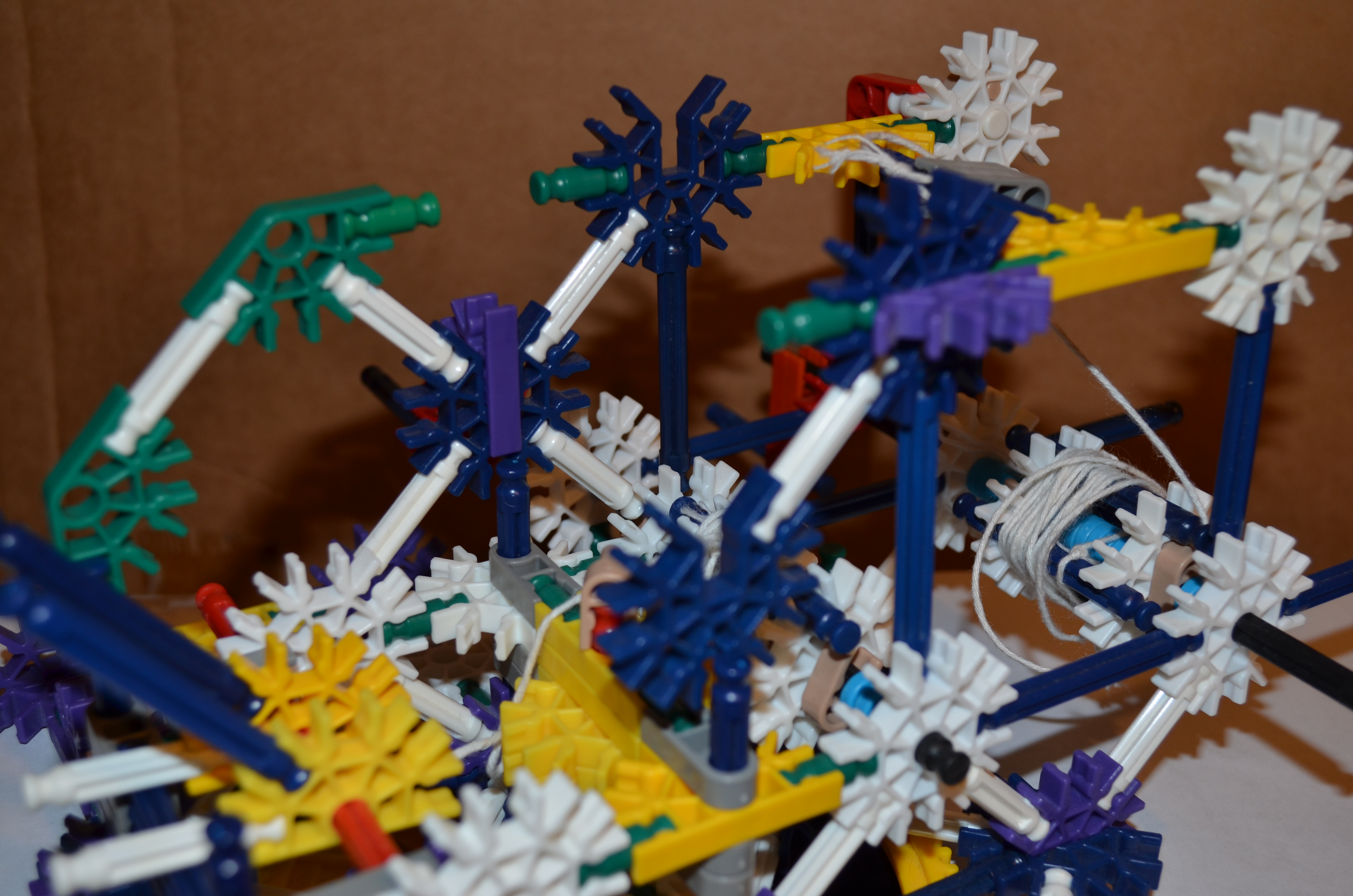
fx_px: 1575
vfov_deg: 31.8
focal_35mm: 42
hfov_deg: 46.5
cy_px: 448
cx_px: 676
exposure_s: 1/30
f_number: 5.6
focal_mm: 28
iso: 200
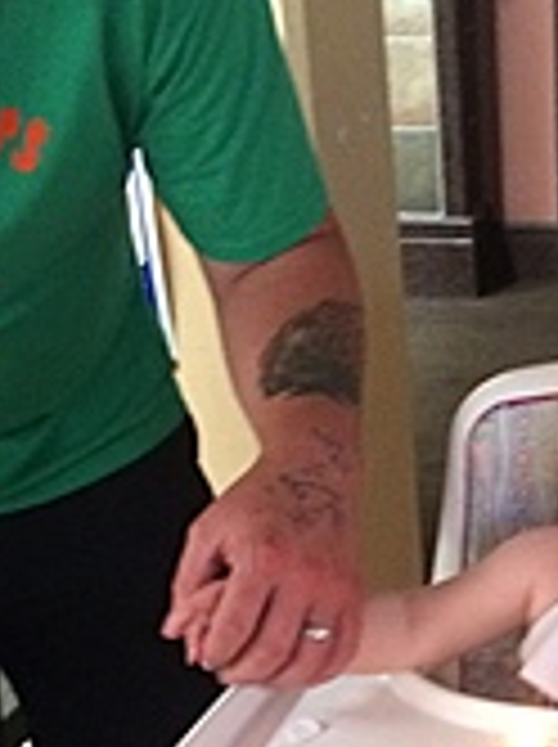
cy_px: 810
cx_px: 459
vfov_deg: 21.4
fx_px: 1875
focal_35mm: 87
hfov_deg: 16.8
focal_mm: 4.12
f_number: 2.2
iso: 320
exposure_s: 1/24
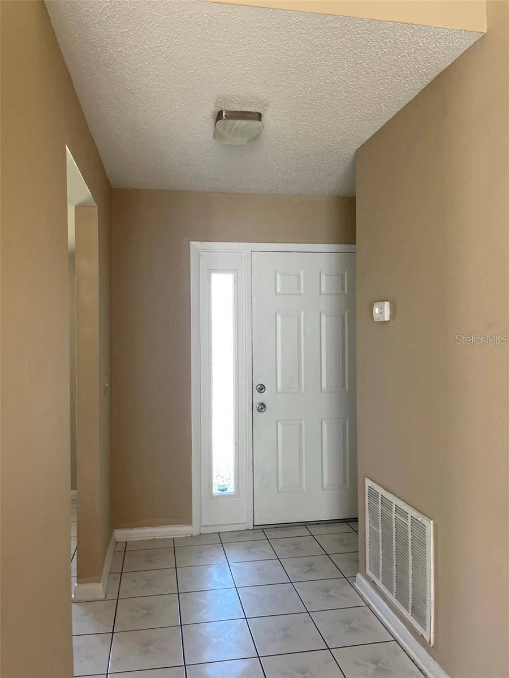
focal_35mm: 26
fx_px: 510
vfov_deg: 67.3
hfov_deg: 53.1
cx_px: 254
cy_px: 339
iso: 125
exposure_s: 1/121
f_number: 1.6
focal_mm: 5.1
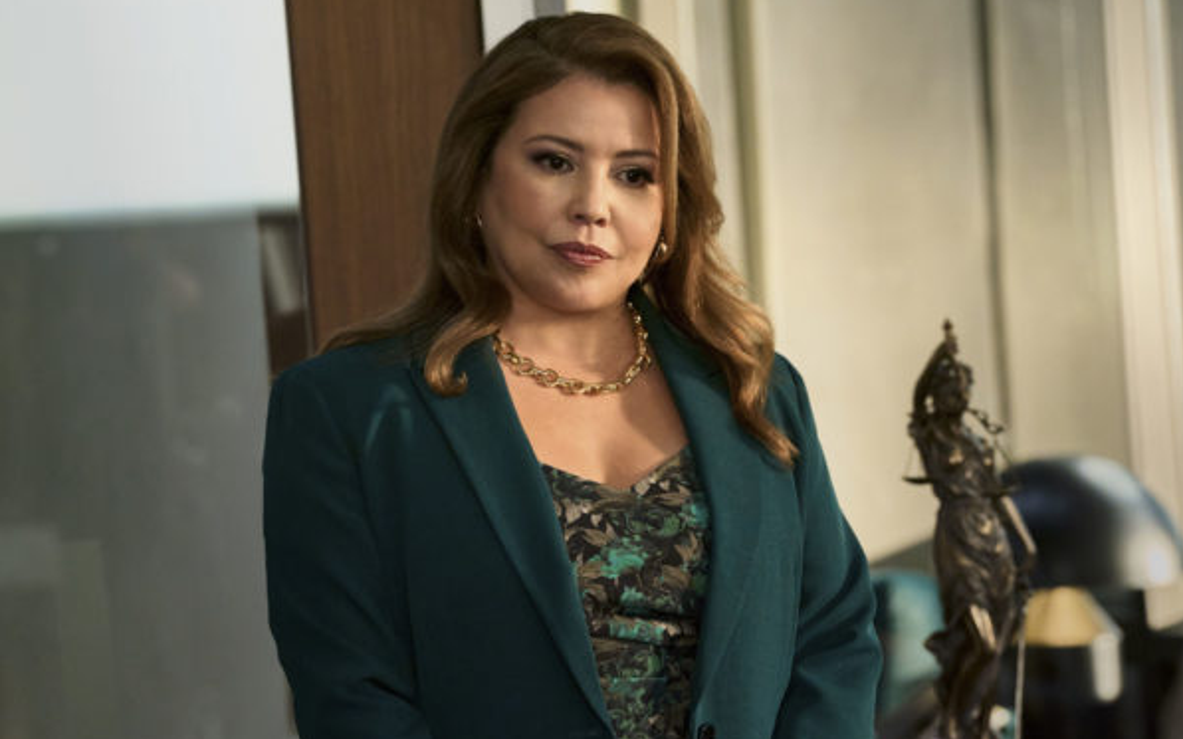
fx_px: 6609
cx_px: 592
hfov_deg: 10.2
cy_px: 386
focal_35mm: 205
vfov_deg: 6.4
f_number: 7.1
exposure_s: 1/160
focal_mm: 200
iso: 8000
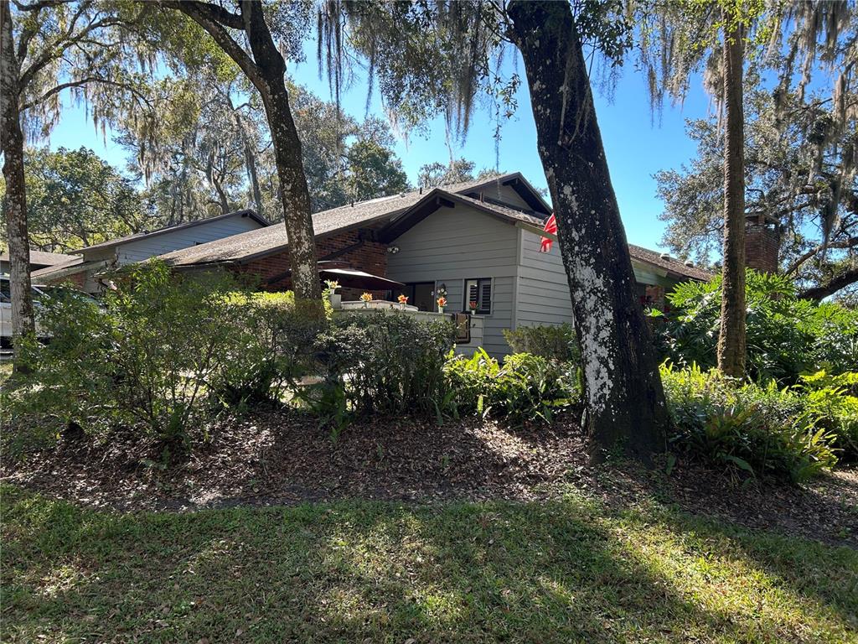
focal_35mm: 26
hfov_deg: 67.3
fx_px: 644
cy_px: 322
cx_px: 429
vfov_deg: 53.1
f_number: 1.5
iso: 50
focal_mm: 5.7
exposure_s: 1/521
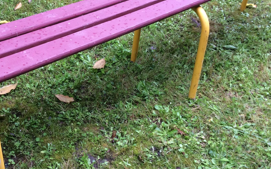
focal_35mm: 52
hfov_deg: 38.3
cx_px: 85
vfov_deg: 24.9
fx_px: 384
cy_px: 93
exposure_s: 1/145
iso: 32
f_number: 2.4
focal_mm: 3.3
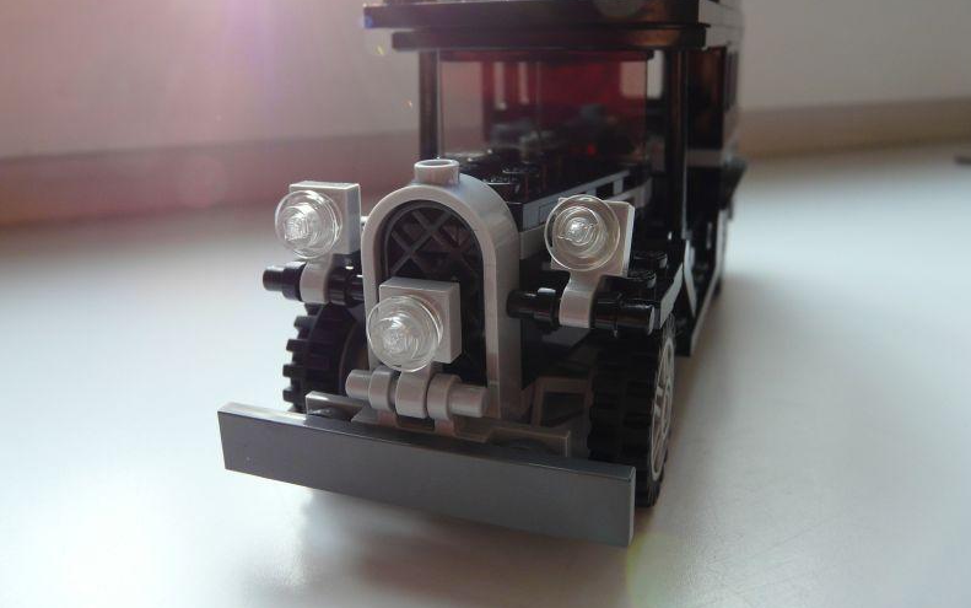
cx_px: 490
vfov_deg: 41.7
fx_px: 794
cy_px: 246
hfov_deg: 62.9
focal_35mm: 30
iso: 100
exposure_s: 1/80
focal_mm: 4.6
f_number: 2.8
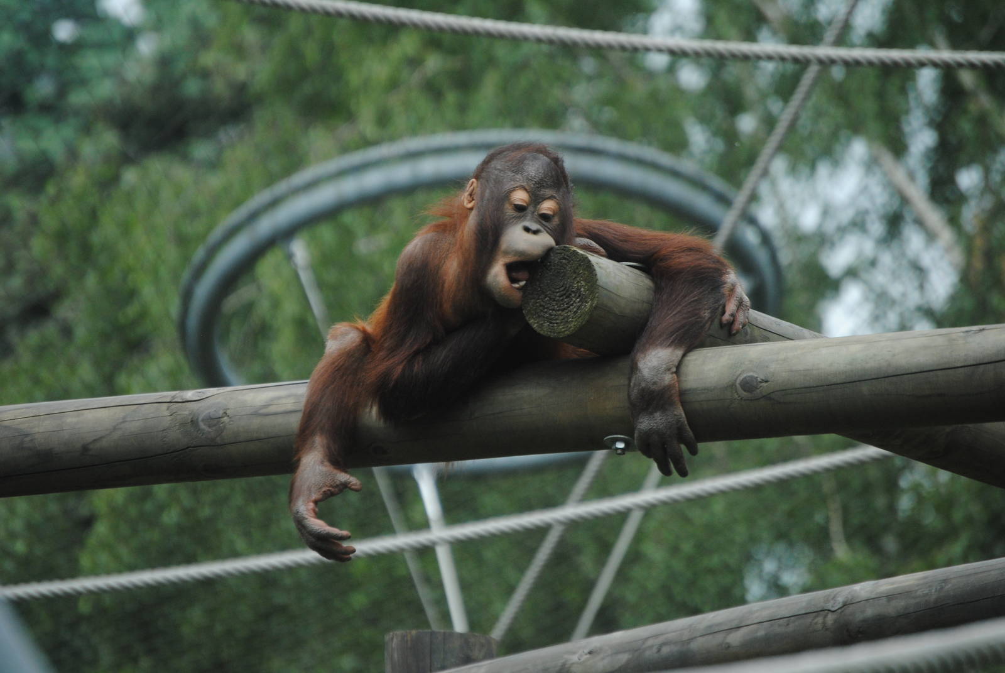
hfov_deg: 6.9
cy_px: 336
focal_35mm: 300
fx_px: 8385
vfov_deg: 4.6
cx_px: 502
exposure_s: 1/500
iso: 400
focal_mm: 200
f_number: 5.6
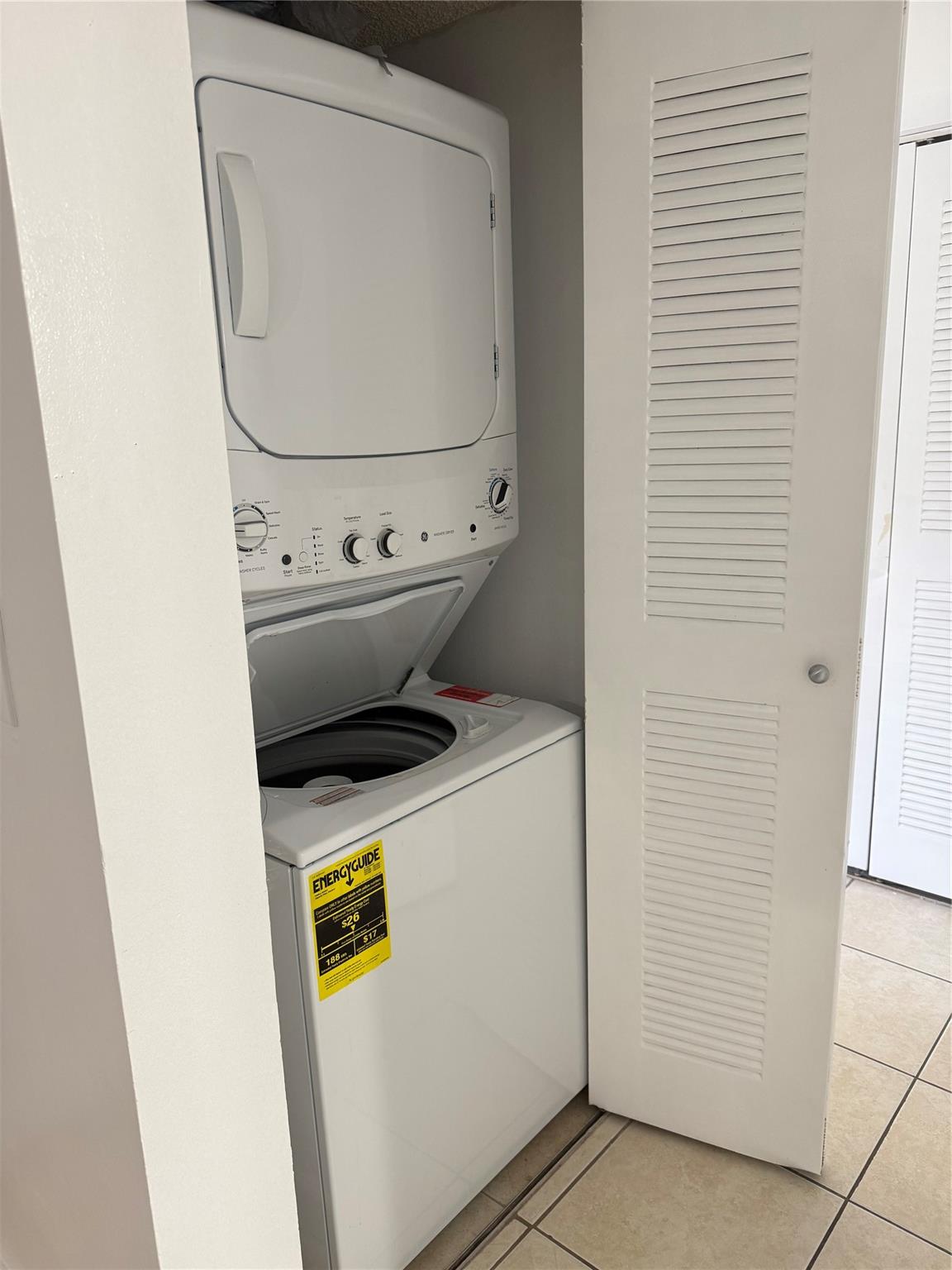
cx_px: 476
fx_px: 880
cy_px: 635
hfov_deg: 56.8
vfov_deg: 71.6
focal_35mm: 24
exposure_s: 1/60
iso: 160
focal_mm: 6.76
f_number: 1.78
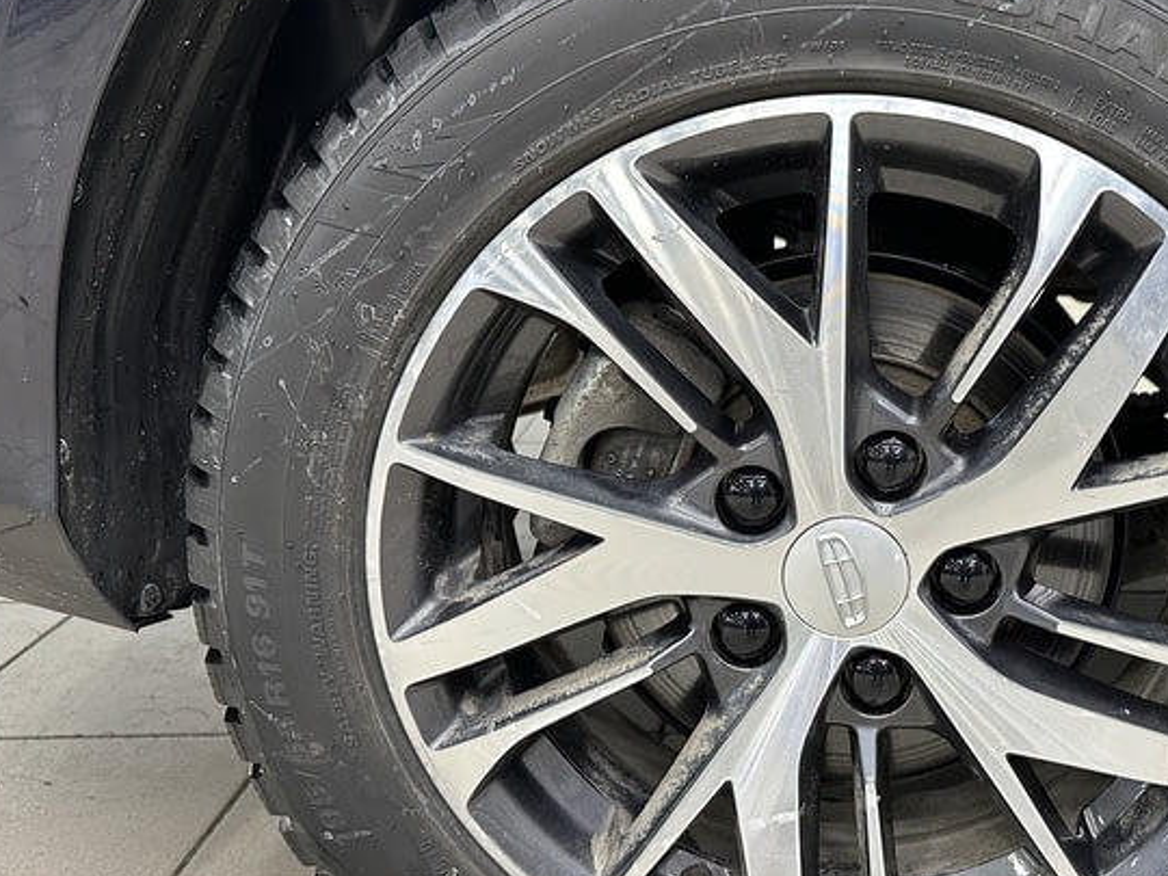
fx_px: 1350
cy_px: 473
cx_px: 839
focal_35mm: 40
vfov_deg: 35.9
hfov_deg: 45.6
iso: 320
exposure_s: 1/50
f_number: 1.78
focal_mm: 6.86
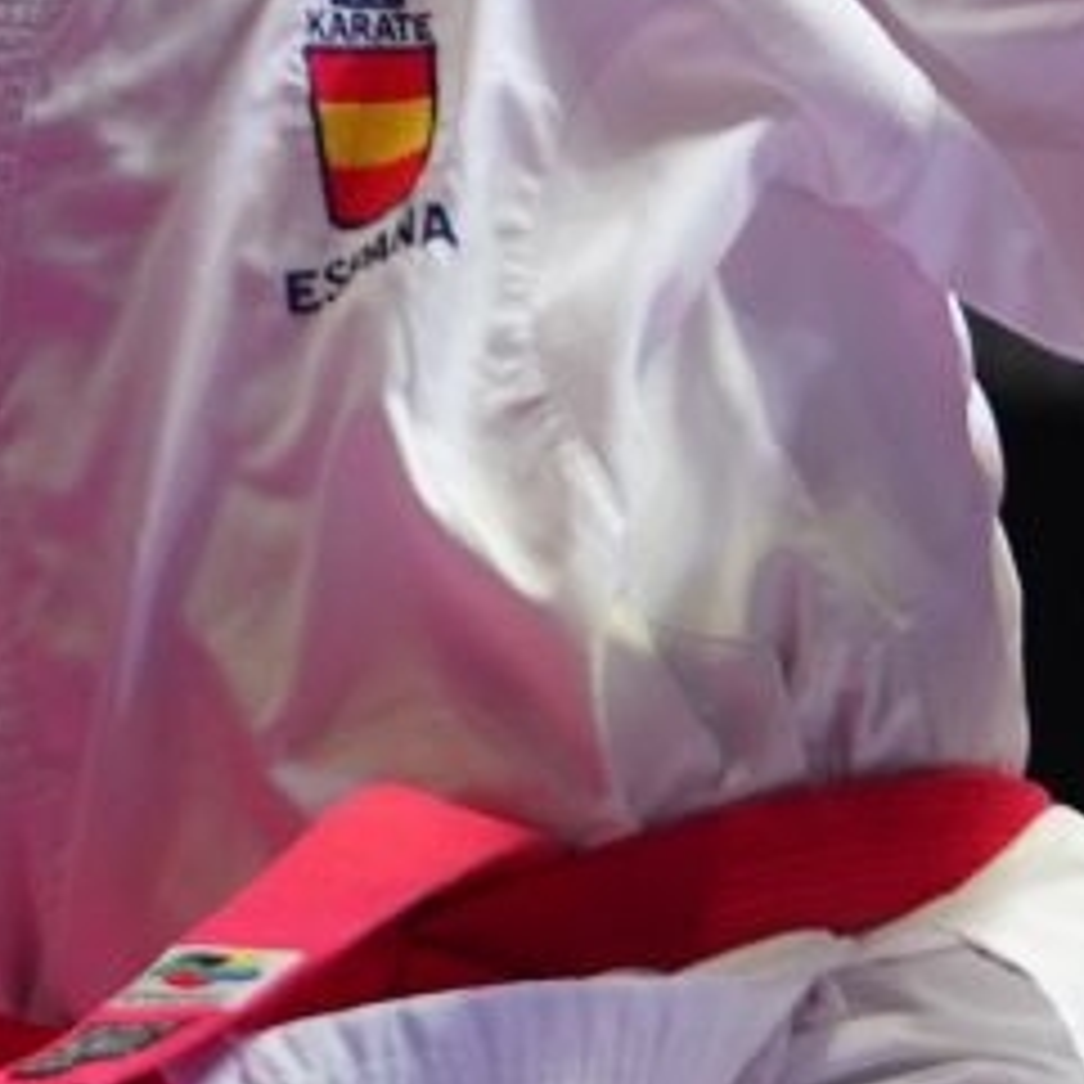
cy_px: 49
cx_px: 558
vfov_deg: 1.4
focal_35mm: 1267
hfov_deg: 1.4
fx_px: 44888
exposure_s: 1/1000
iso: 2000
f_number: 2.8
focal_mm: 200
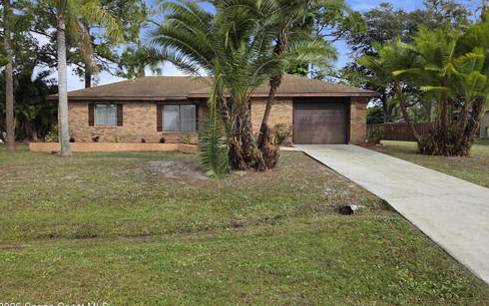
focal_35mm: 25
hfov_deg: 72.5
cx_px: 239
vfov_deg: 49.2
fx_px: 333
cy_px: 136
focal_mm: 5.4
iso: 80
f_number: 1.8
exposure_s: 1/3151
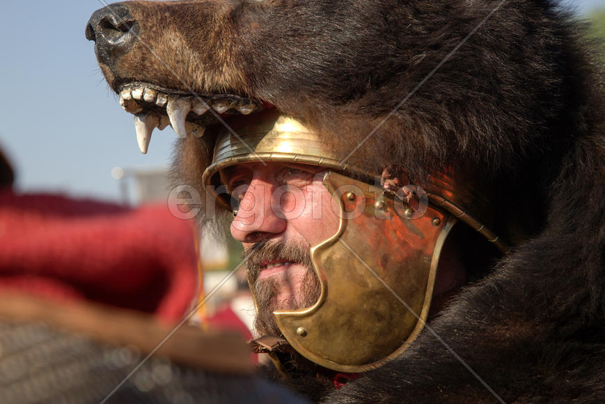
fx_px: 1748
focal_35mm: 104
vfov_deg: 13.2
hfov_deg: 19.6
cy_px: 202
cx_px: 302
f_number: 9
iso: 320
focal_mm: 105
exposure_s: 1/500
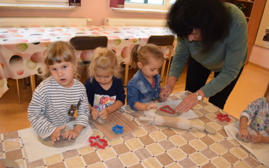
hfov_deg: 66.5
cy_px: 83
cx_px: 136
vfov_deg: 44.5
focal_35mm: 28
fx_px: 205
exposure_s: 1/100
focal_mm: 18
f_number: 5
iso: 800
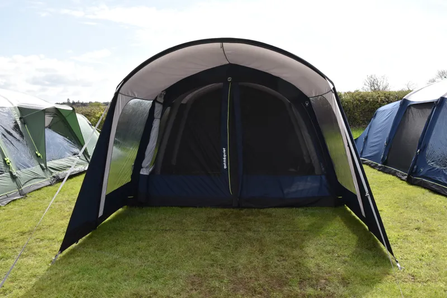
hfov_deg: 67.4
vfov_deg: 47.9
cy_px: 149
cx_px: 224
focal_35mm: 27
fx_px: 335
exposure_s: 1/250
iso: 200
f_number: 8
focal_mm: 18
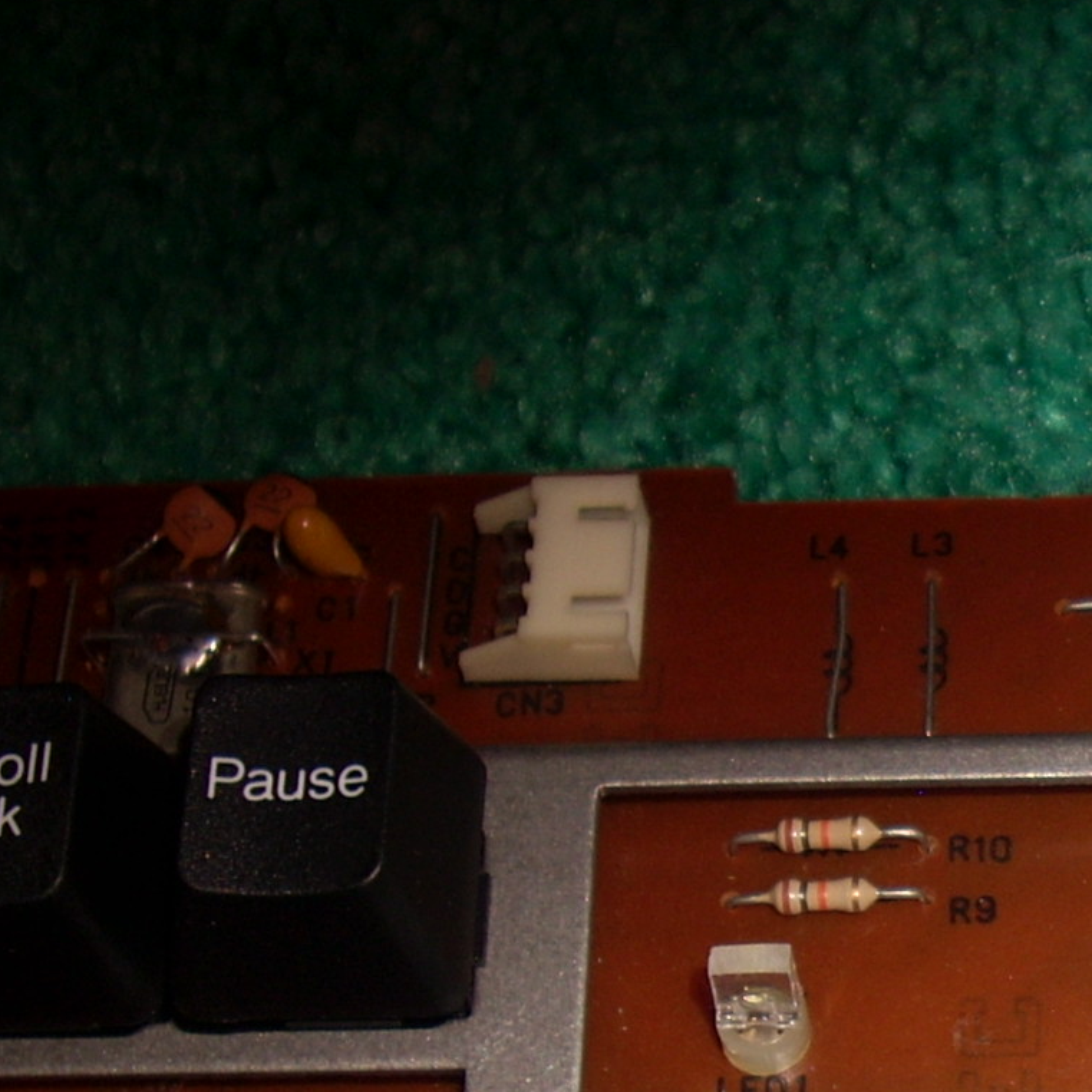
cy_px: 989
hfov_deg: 19.0
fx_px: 3141
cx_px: 1162
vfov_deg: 19.4
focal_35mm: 88
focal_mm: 6.2
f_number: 5.6
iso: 64
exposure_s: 1/60
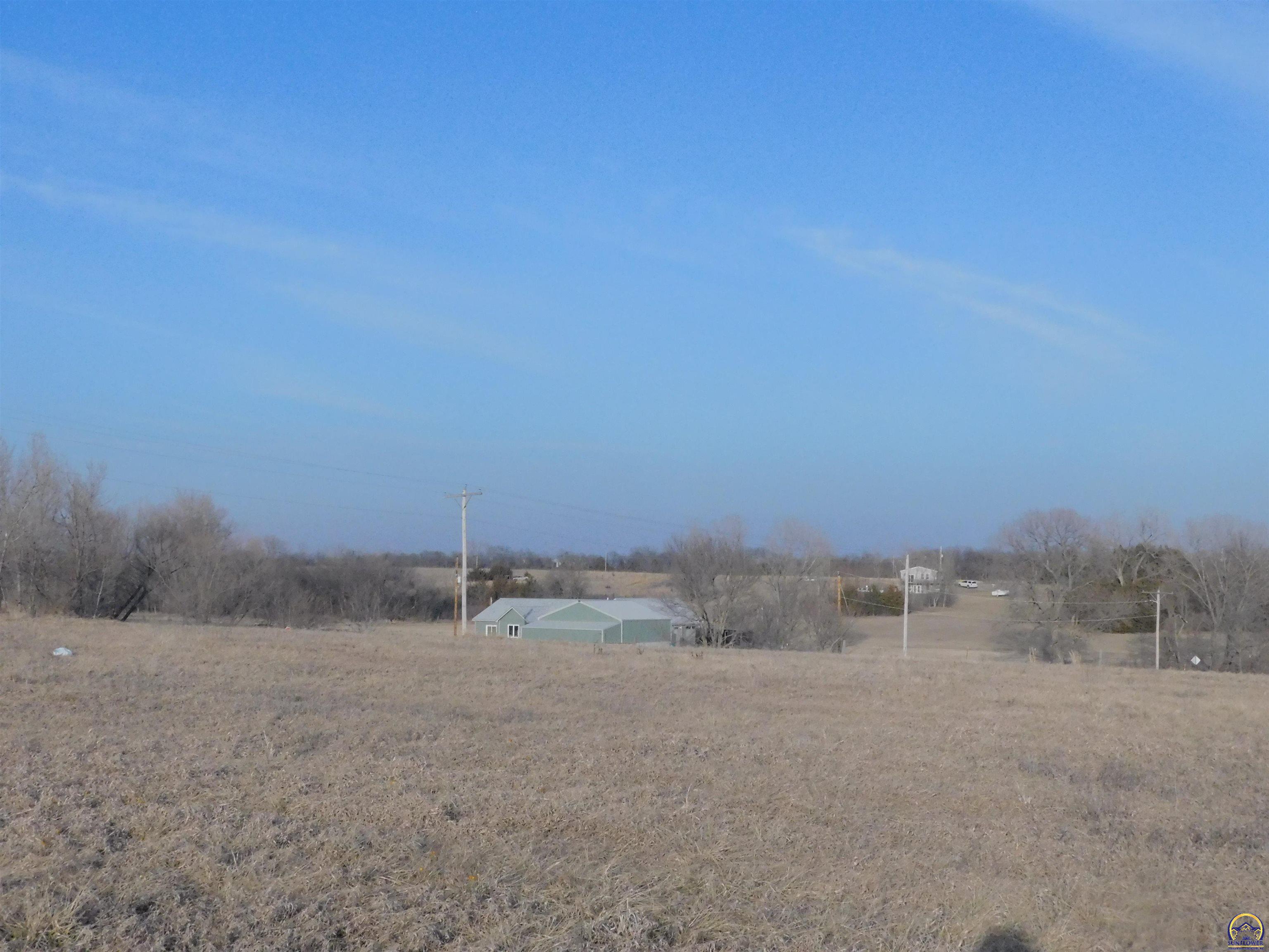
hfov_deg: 37.5
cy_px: 476
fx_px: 1870
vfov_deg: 28.6
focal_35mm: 51
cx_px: 634
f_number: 7.6
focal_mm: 9
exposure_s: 1/1500
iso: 800
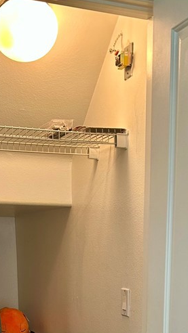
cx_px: 100
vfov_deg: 32.3
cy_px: 342
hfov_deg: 20.4
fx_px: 523
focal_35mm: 59
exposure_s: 1/60
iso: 125
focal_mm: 5.7
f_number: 1.5
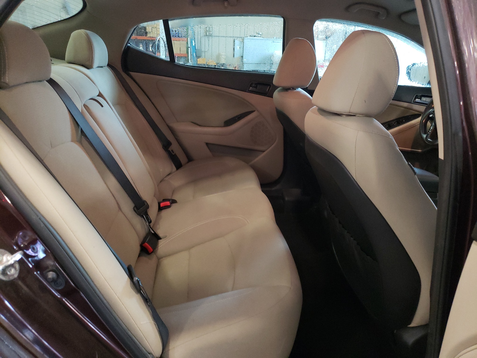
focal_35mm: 26
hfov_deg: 67.3
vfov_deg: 53.1
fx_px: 358
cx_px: 238
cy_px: 179
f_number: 1.5
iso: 436
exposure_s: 1/24
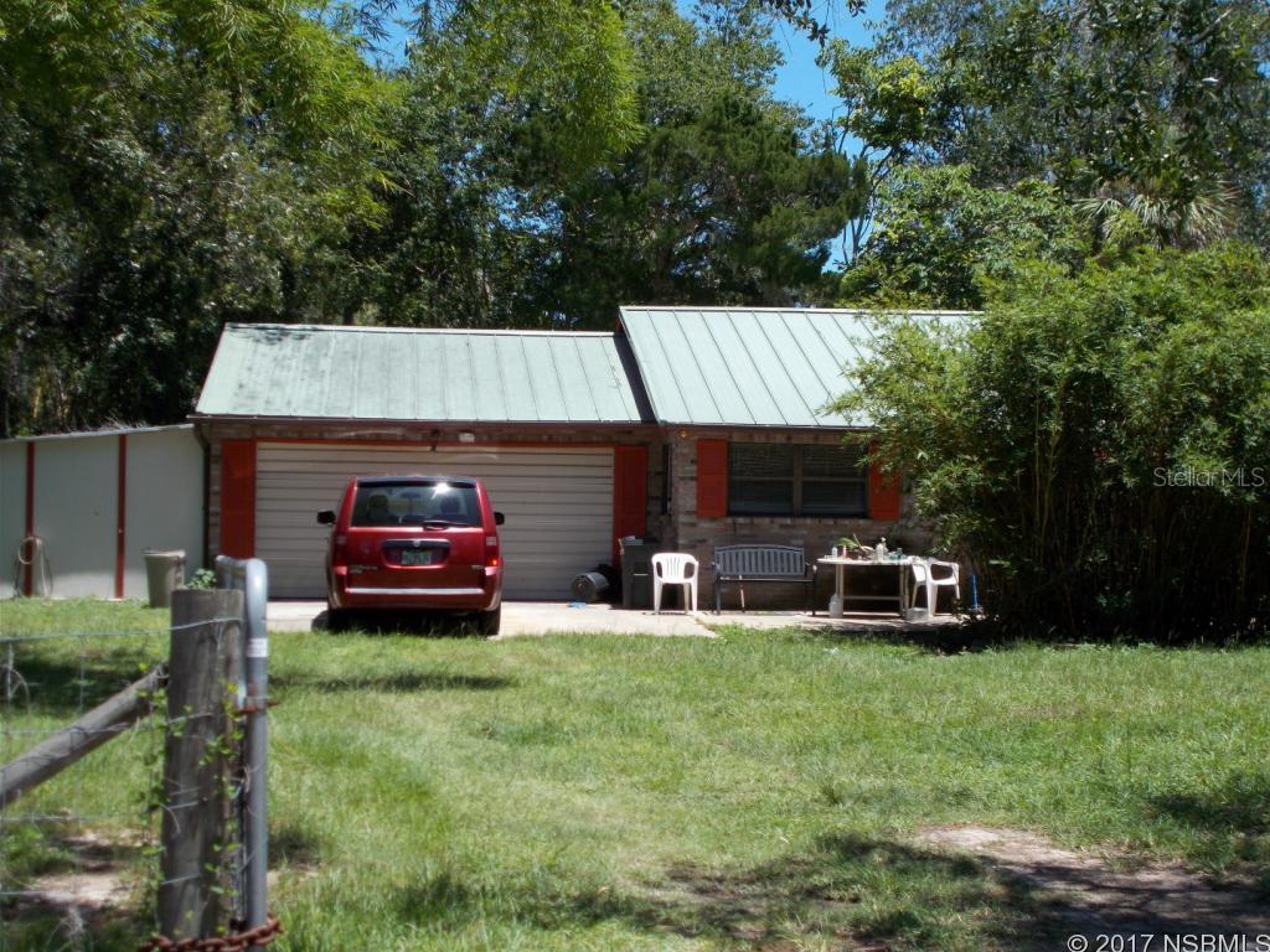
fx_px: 2128
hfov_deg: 33.2
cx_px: 635
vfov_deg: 25.2
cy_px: 476
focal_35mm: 58
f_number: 4.9
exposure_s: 1/320
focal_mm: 10.3
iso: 80
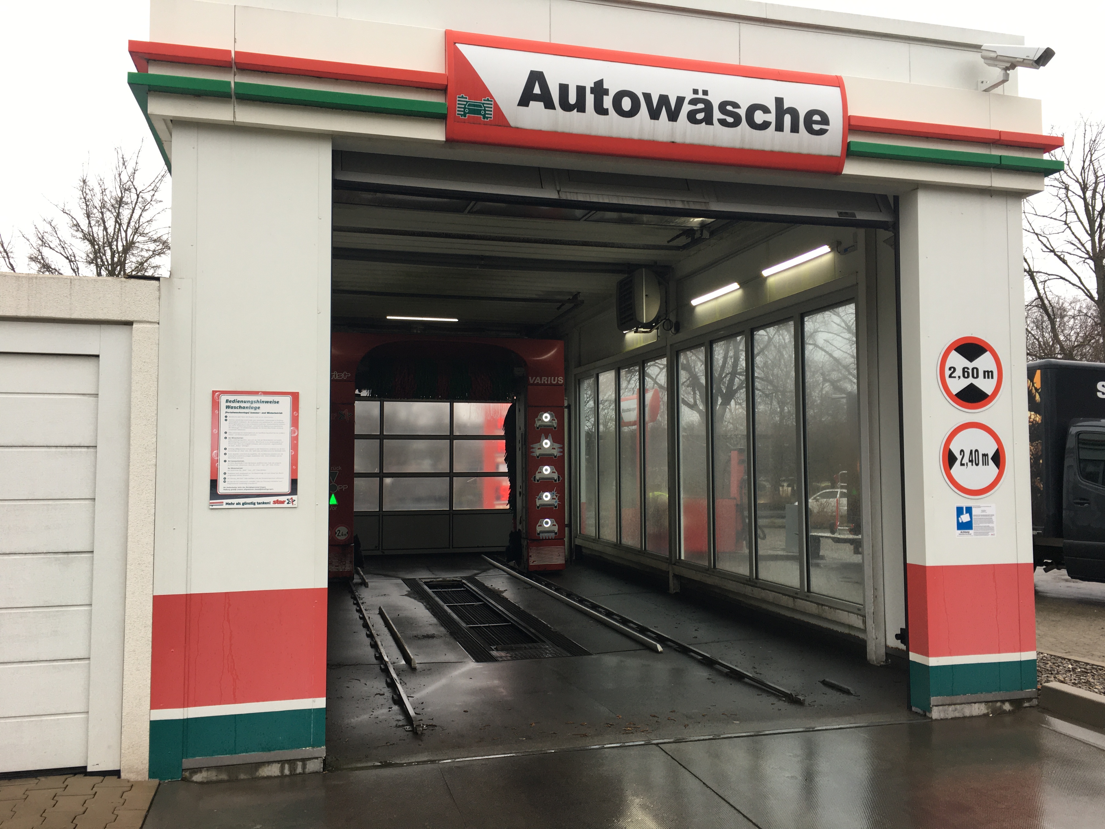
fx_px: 926
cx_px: 552
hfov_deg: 61.7
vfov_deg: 48.2
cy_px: 414
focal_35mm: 29
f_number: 2.2
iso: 32
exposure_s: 1/50
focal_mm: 4.15
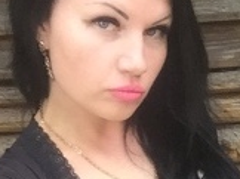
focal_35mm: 115
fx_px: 796
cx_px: 196
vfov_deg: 11.9
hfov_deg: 17.0
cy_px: 321
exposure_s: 1/33
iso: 40
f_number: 2.2
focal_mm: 2.65
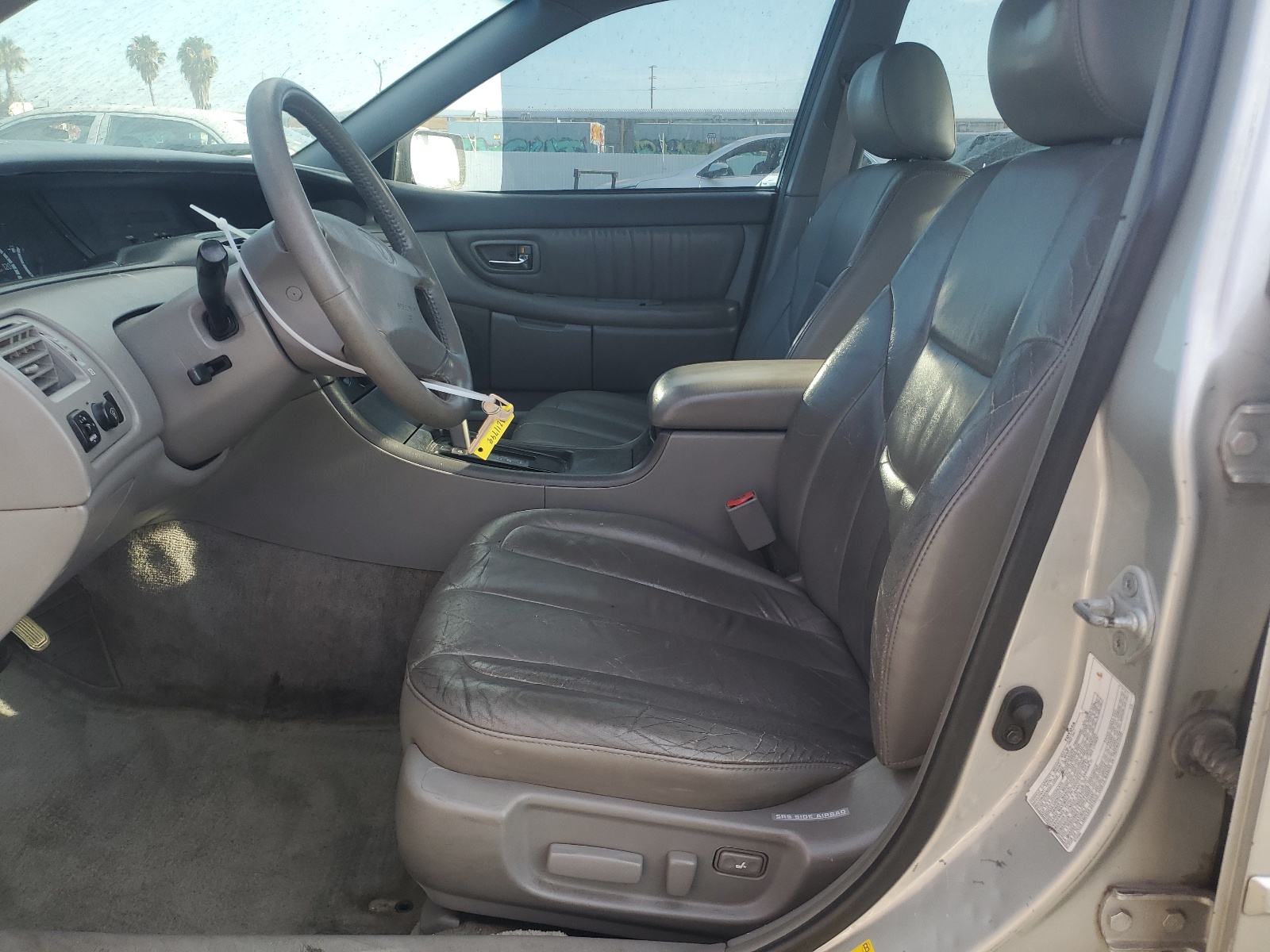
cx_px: 635
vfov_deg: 53.1
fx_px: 954
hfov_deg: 67.3
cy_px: 476
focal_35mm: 26
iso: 50
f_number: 1.5
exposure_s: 1/476
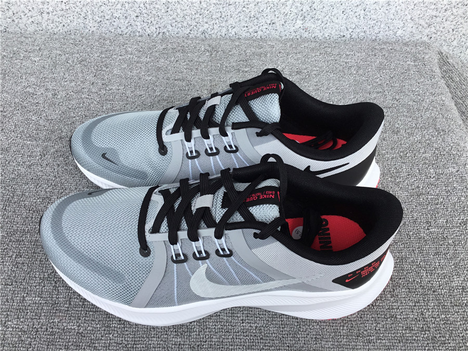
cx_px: 234
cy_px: 176
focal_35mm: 31
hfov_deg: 58.4
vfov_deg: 45.4
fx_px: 419
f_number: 2.4
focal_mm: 3.3
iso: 25
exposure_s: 1/342
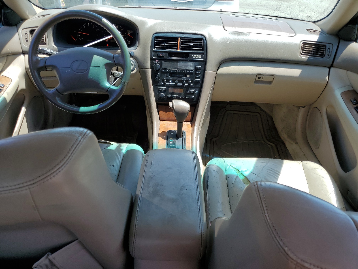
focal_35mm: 26
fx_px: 269
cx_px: 179
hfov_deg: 67.3
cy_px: 134
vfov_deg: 53.1
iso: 50
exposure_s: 1/769
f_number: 1.5
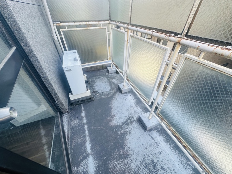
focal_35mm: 14
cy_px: 87
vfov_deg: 85.7
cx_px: 116
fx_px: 94
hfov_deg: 102.1
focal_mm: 2.22
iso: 50
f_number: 2.2
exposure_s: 1/99
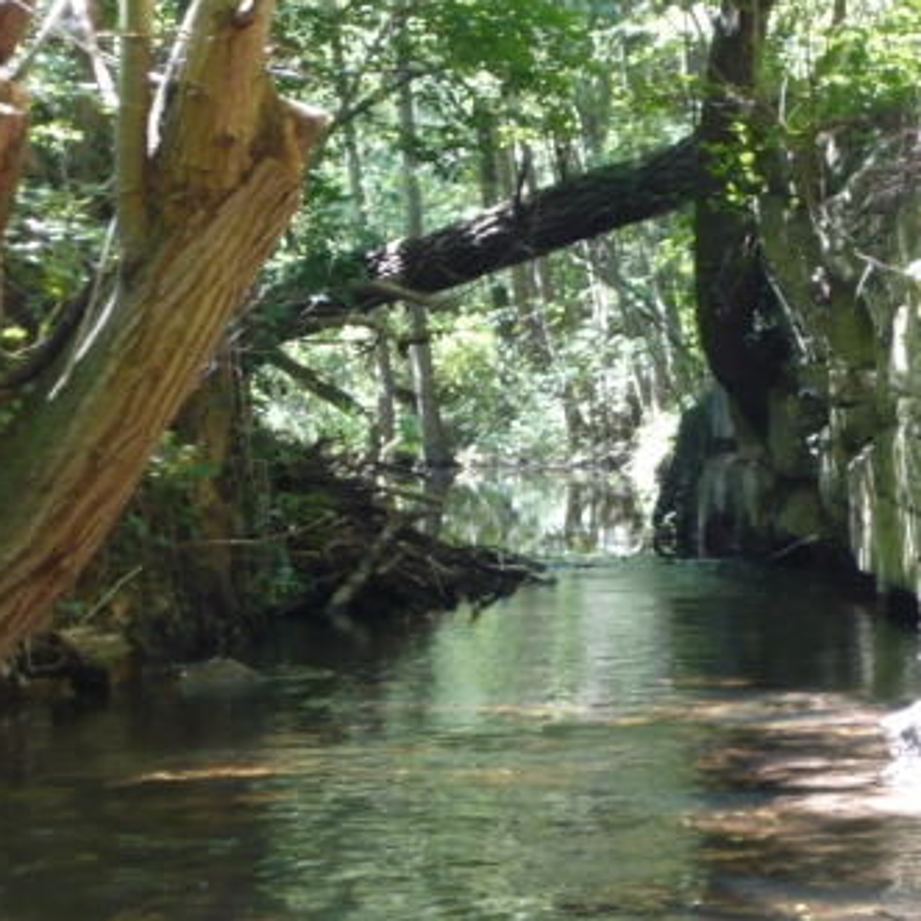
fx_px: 3311
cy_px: 459
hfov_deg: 15.8
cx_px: 565
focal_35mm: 110
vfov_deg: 15.8
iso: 200
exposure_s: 1/15
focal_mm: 15.2
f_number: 5.4
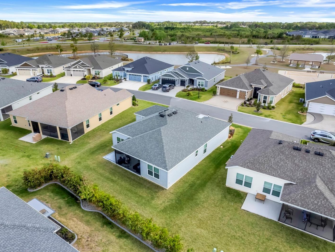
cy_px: 126
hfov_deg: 71.6
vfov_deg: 56.8
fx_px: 232
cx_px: 162
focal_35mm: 24
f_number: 2.8
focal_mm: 8.38
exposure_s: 1/240
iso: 150
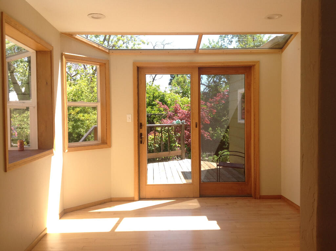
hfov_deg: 52.7
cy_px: 126
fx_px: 339
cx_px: 168
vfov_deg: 40.6
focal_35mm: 35
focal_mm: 4.28
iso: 50
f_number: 2.4
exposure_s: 1/282
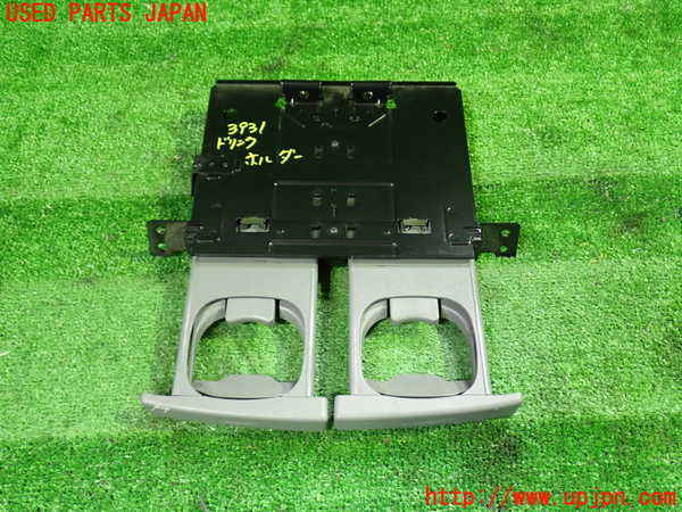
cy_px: 256
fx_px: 709
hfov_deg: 51.4
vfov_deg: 39.7
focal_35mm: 36
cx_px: 341
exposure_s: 1/30
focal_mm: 6.37
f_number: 2.5
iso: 800
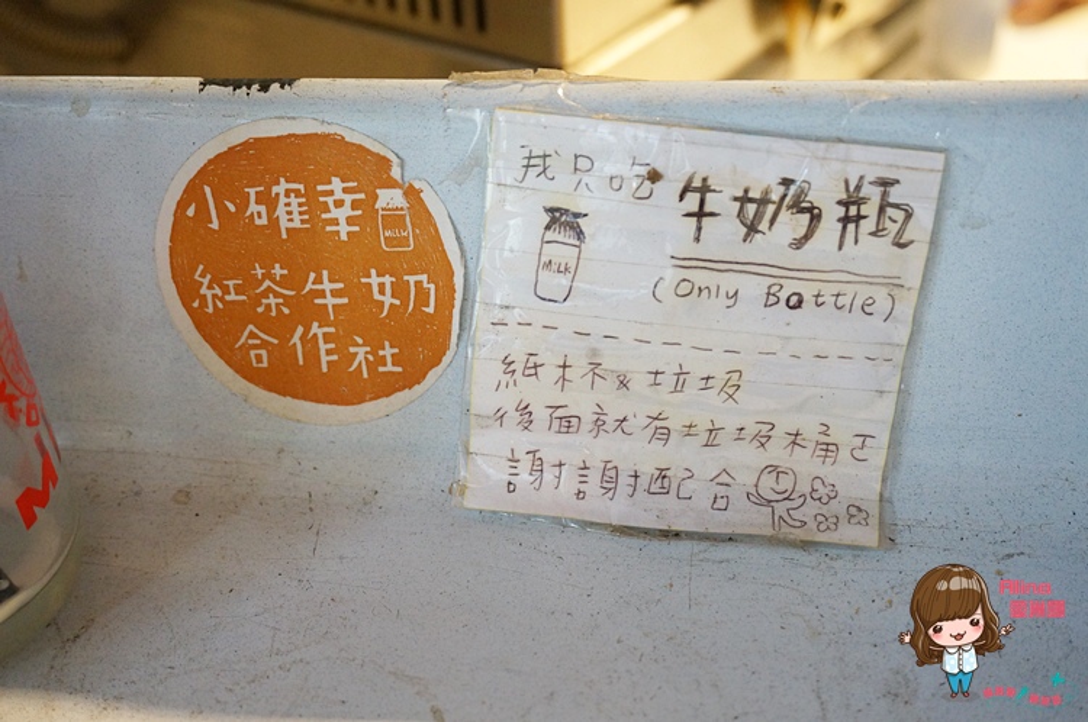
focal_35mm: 44
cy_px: 361
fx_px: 1313
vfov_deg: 30.8
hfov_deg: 45.0
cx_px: 544
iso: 1600
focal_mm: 29
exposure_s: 1/60
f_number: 4.5
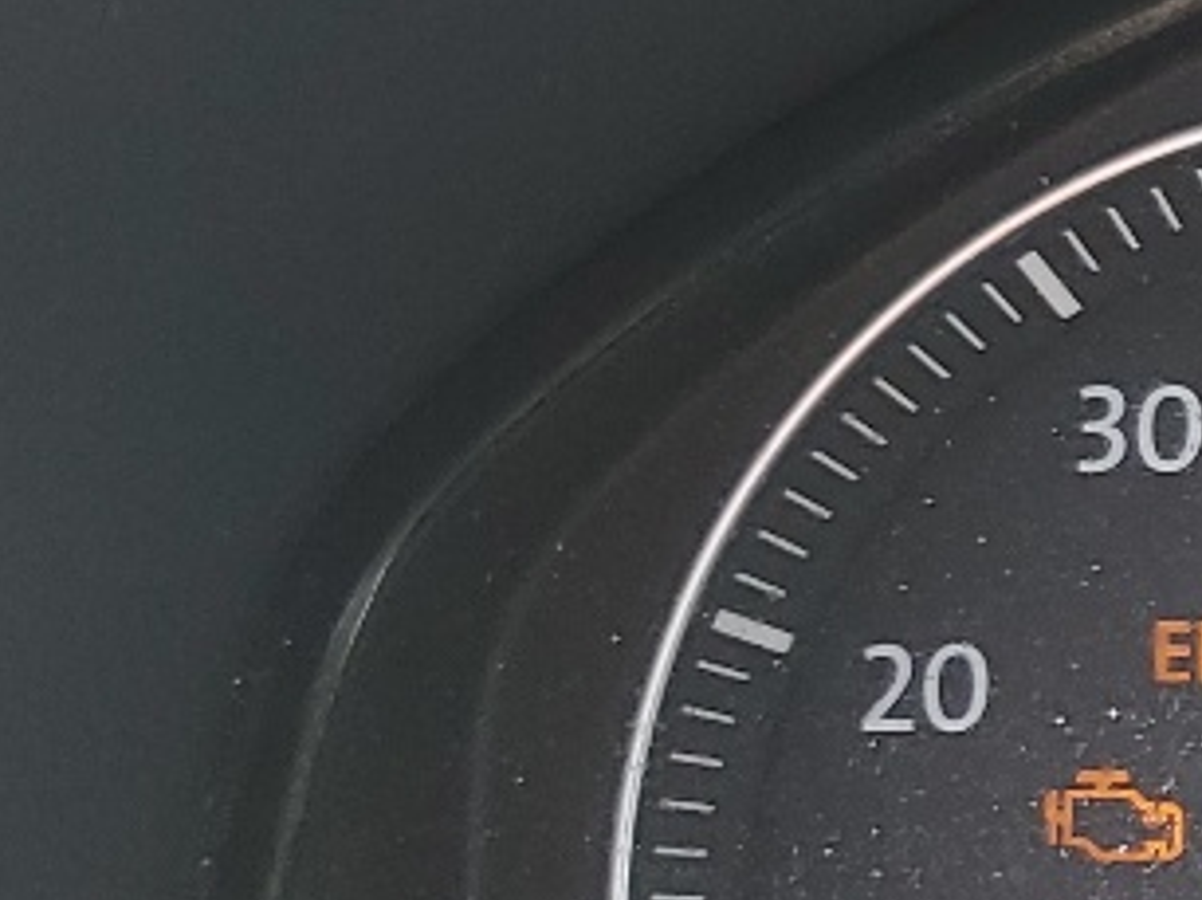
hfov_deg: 12.1
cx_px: 2730
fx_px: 4719
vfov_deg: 10.9
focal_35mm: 136
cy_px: 672
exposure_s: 1/120
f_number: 1.5
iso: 58
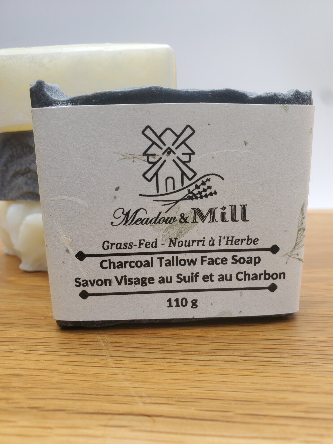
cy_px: 222
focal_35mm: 26
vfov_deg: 67.3
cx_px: 166
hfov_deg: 53.1
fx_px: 333
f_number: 2.4
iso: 50
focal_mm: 4.3
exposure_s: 1/290
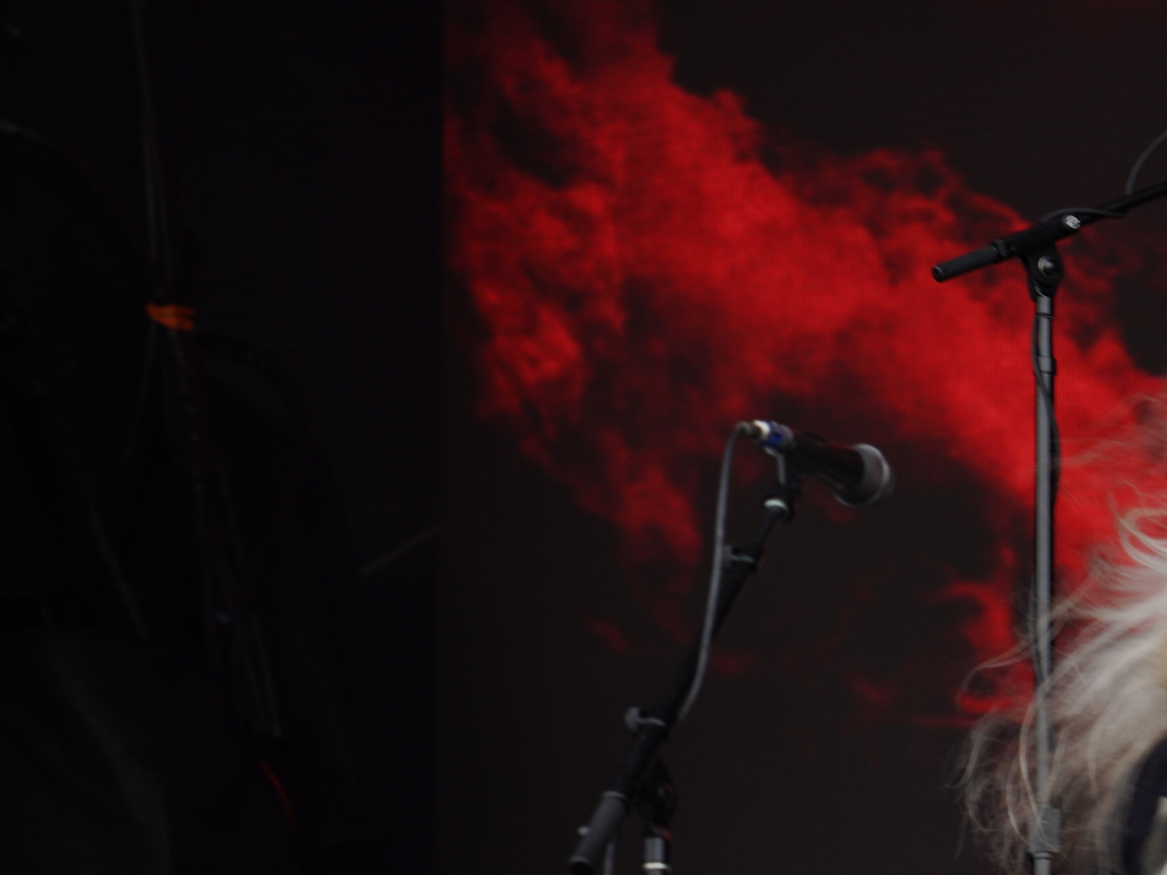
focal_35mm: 234
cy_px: 674
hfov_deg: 8.4
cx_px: 927
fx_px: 7888
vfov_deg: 6.3
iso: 100
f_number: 6.3
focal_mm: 105
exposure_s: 1/160
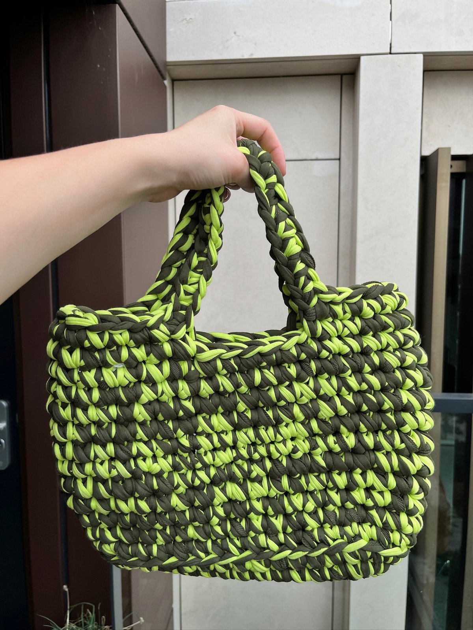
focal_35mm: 26
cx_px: 236
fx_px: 474
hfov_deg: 53.1
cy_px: 315
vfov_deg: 67.3
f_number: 1.6
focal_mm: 5.1
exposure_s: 1/122
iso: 40
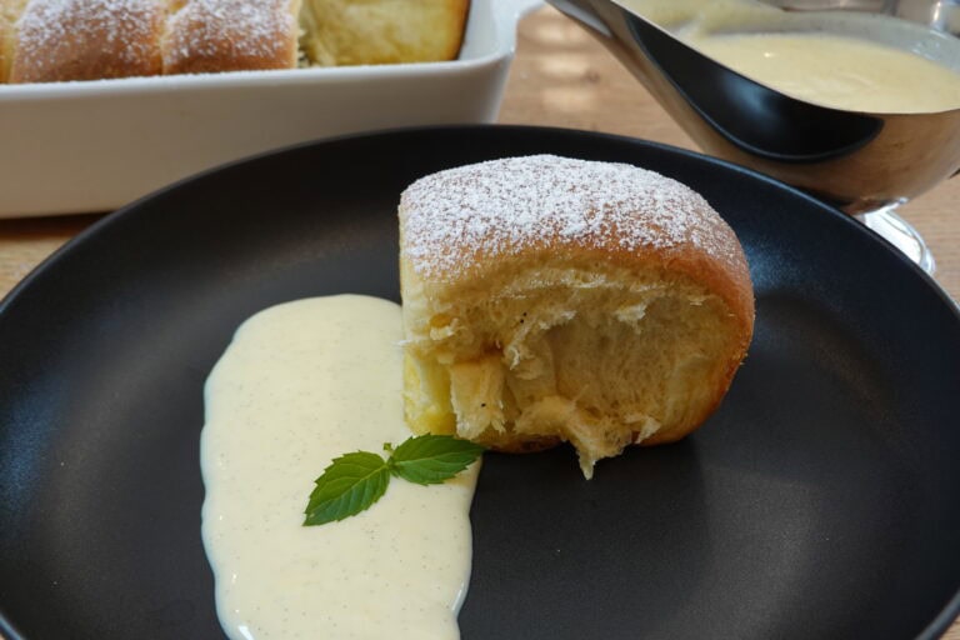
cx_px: 480
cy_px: 320
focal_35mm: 48
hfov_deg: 41.1
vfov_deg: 28.1
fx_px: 1280
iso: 250
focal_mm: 18.2
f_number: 4
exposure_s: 1/50
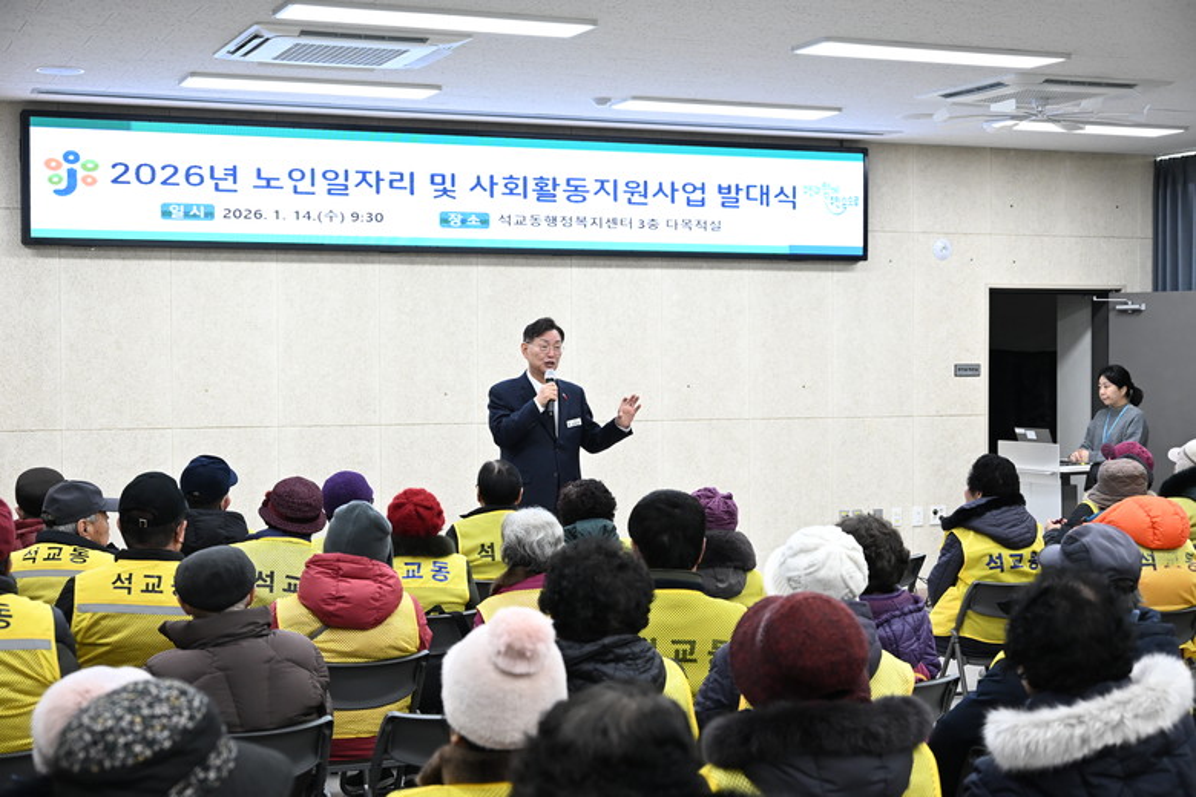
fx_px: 1827
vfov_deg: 24.6
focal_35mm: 55
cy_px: 398
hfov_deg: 36.2
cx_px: 598
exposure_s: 1/160
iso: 3200
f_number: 5.6
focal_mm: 55
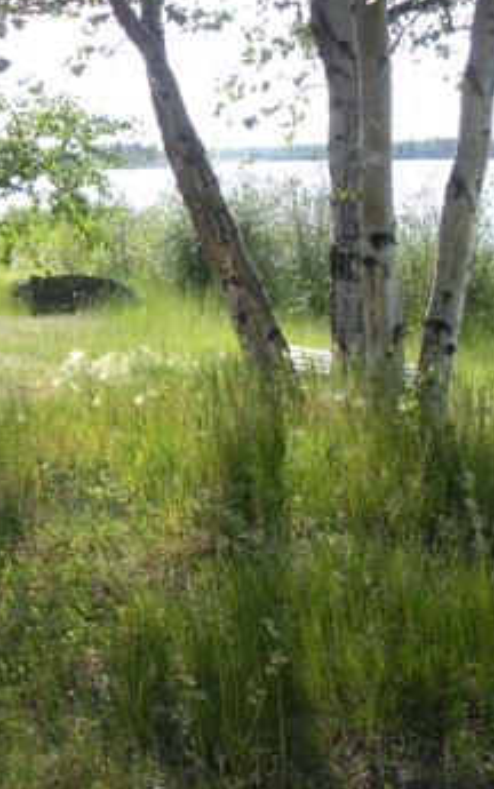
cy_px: 390
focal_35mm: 52
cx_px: 62
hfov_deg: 24.3
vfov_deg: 38.8
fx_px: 1119
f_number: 3.5
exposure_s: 1/202
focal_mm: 6.3
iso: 64
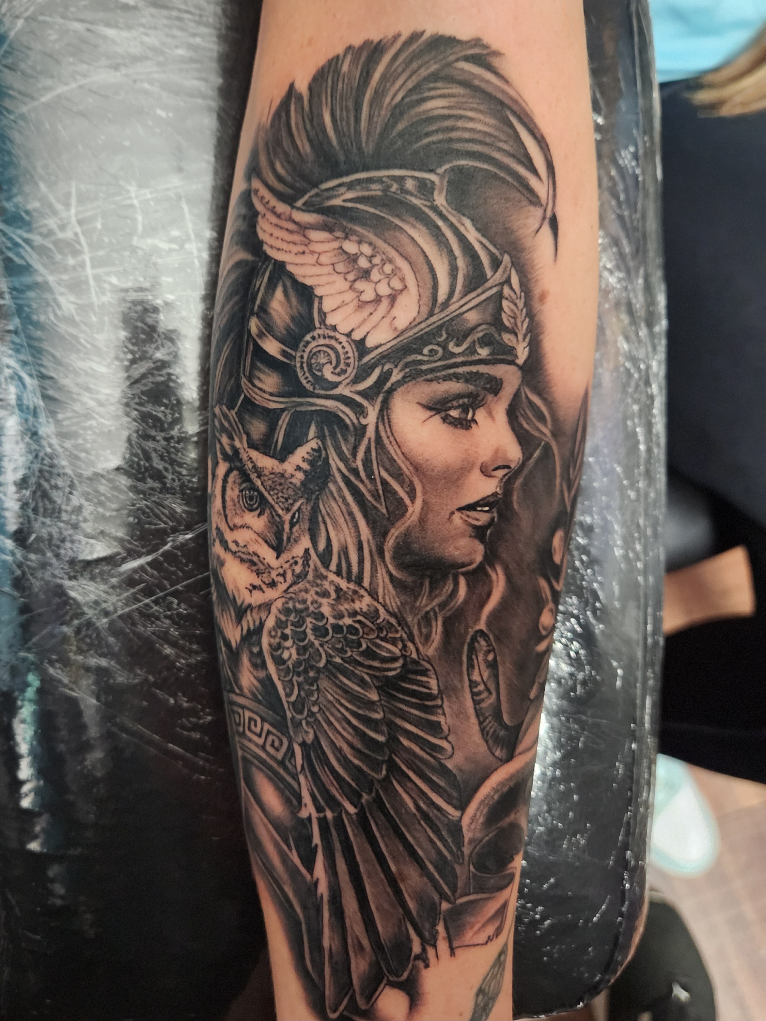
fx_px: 678
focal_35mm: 23
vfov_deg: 73.9
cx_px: 383
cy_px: 510
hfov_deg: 58.9
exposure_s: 1/10
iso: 1600
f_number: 1.8
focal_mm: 5.4
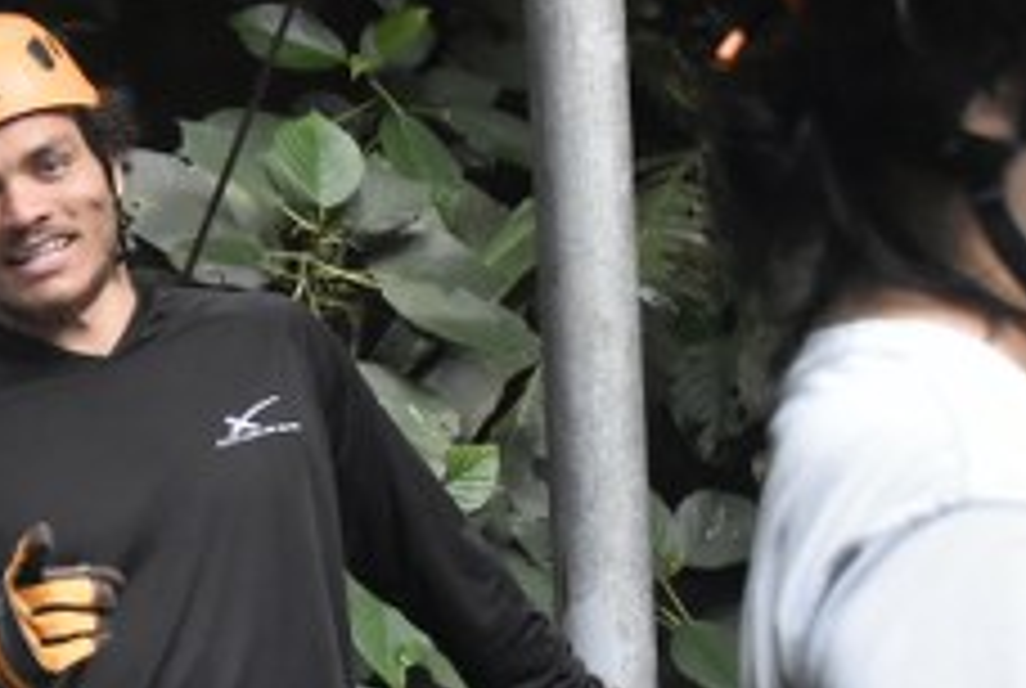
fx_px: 2884
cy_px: 292
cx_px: -126
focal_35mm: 101
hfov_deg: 19.3
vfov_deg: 13.6
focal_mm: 24
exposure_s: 1/200
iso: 2500
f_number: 4
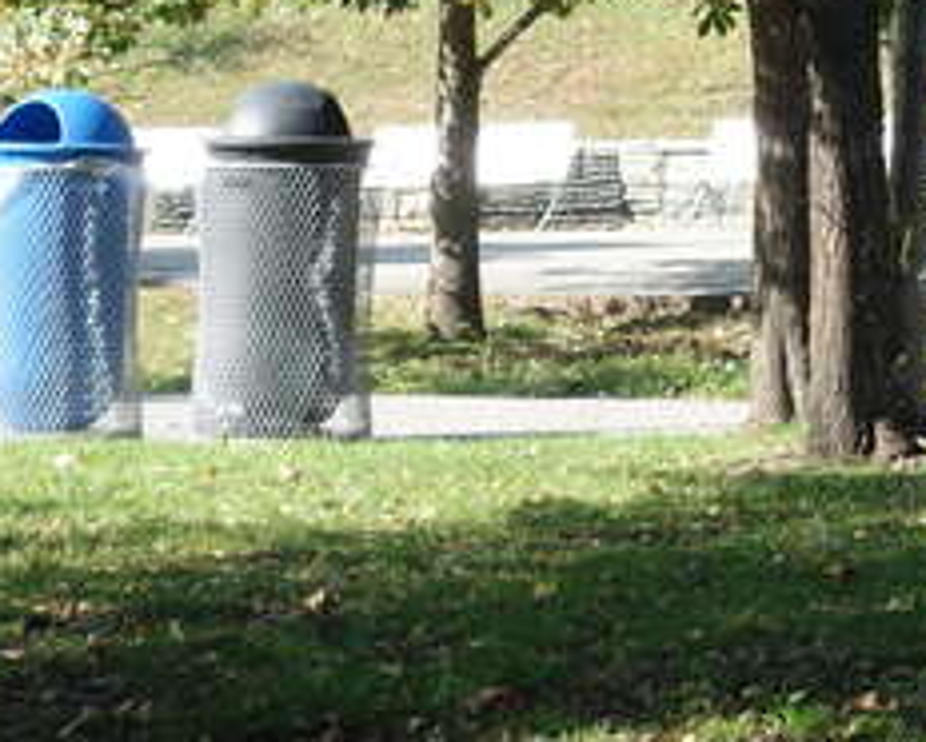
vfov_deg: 9.2
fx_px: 4526
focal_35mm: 165
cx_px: 1237
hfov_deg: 11.4
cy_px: -301
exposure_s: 1/320
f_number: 4
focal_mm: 18.88
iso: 125
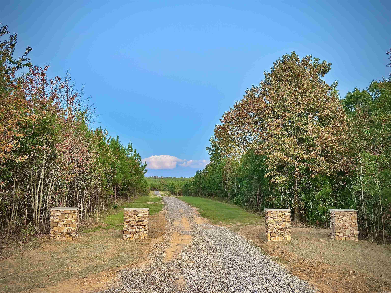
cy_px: 146
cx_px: 196
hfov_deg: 50.1
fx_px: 418
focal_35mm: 37
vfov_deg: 38.7
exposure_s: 1/15
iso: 640
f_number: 1.6
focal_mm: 5.96
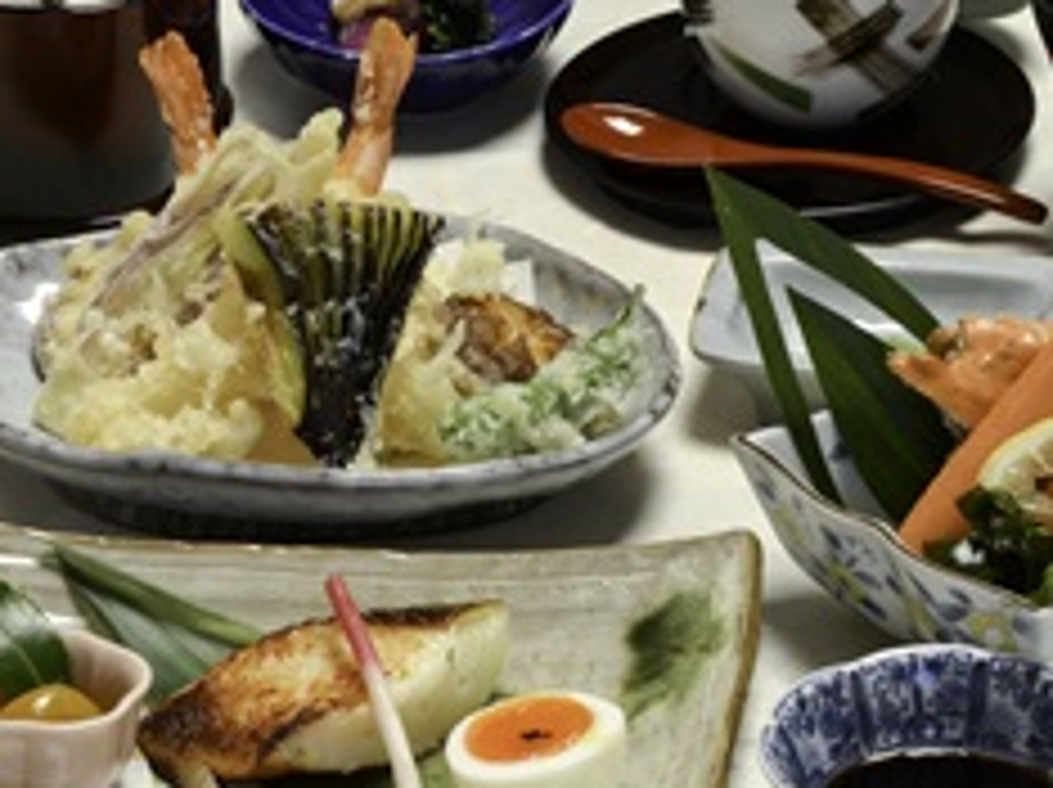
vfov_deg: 3.1
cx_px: 360
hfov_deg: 4.1
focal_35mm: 481
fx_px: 14617
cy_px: 518
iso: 250
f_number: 22
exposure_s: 1/1.67
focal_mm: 195
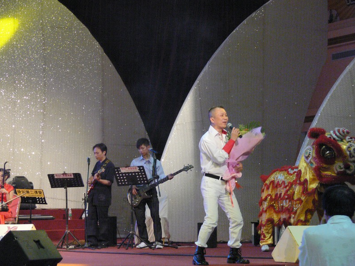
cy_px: 133
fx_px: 1190
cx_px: 177
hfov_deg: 17.0
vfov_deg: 12.8
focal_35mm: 116
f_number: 3.6
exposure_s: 1/50
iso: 400
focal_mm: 24.4
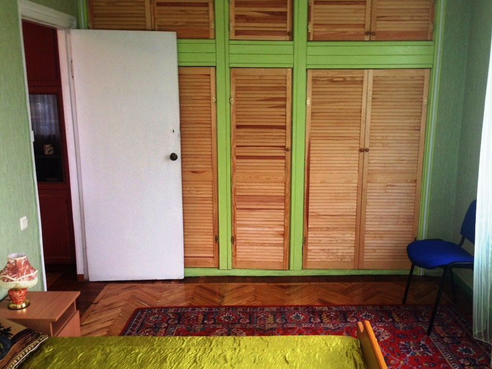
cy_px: 203
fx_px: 526
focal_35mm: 37
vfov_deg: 38.6
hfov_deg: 50.1
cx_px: 264
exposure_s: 1/30
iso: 50
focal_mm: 4.12
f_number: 2.4
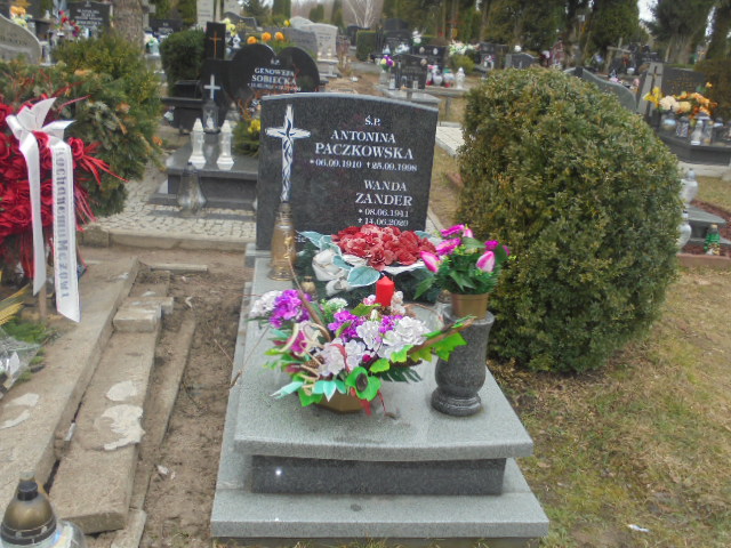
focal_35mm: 34
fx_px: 718
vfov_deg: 41.8
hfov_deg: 54.0
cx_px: 366
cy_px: 274
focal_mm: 6.1
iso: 100
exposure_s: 1/160
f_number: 4
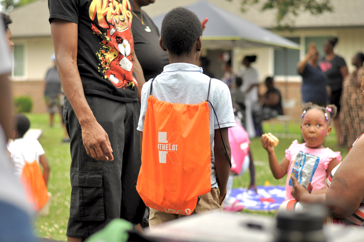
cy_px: 121
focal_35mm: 75
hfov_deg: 27.0
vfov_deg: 18.1
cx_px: 182
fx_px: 757
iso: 200
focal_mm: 50
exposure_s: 1/1600
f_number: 2.2
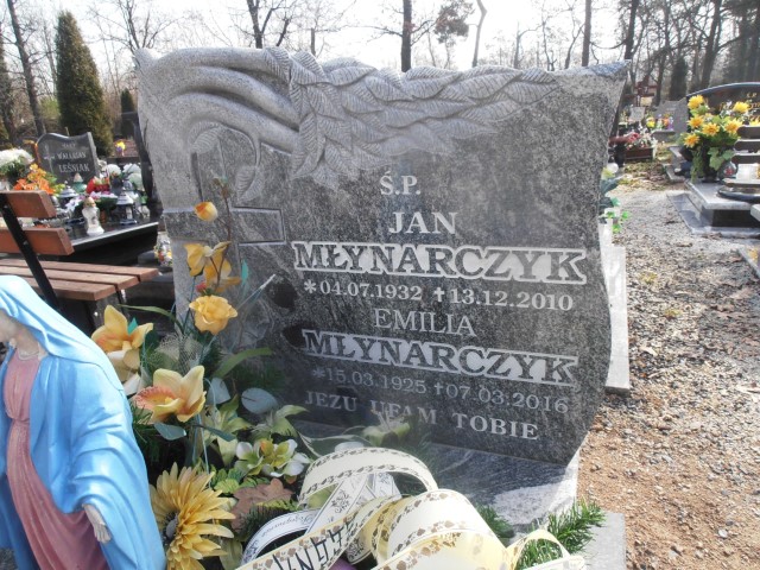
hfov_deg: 71.6
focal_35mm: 24
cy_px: 285
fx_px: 527
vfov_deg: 56.8
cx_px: 380
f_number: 7.9
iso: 80
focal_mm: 4.2
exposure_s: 1/50
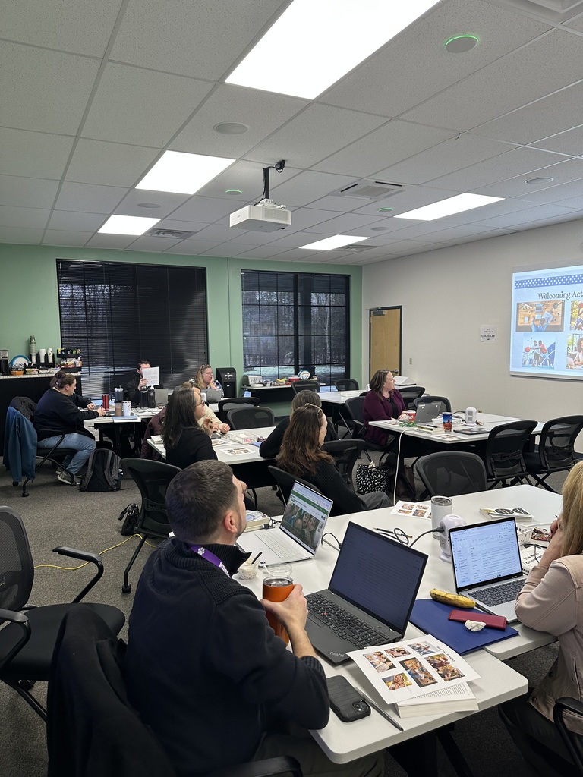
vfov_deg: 71.6
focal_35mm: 24
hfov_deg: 56.8
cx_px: 292
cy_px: 388
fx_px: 539
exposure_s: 1/60
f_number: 1.78
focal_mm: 6.86
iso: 125
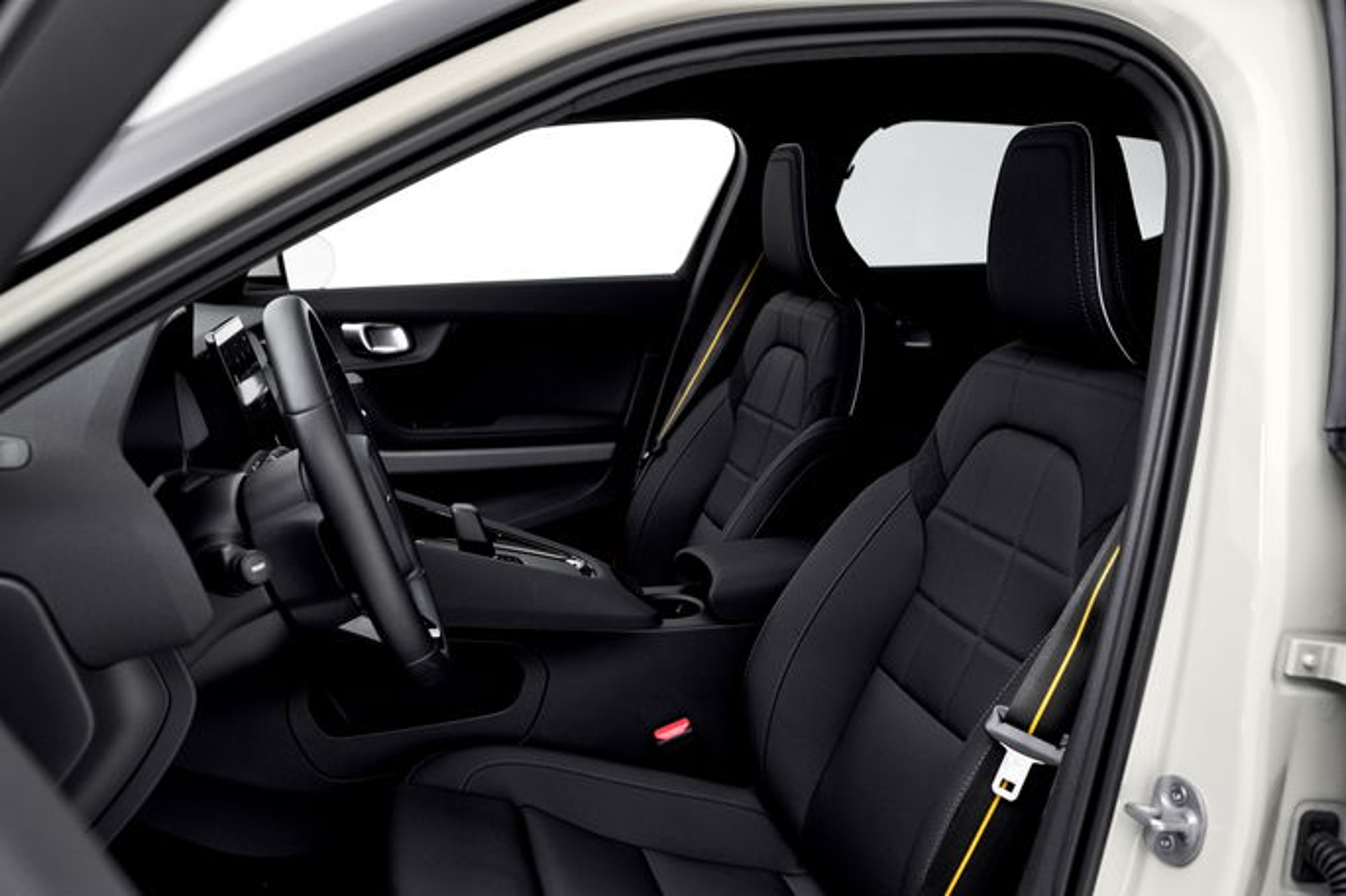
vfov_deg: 37.8
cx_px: 673
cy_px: 448
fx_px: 1308
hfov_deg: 54.5
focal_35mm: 35
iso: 1000
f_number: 4.5
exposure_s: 1/125
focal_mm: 35
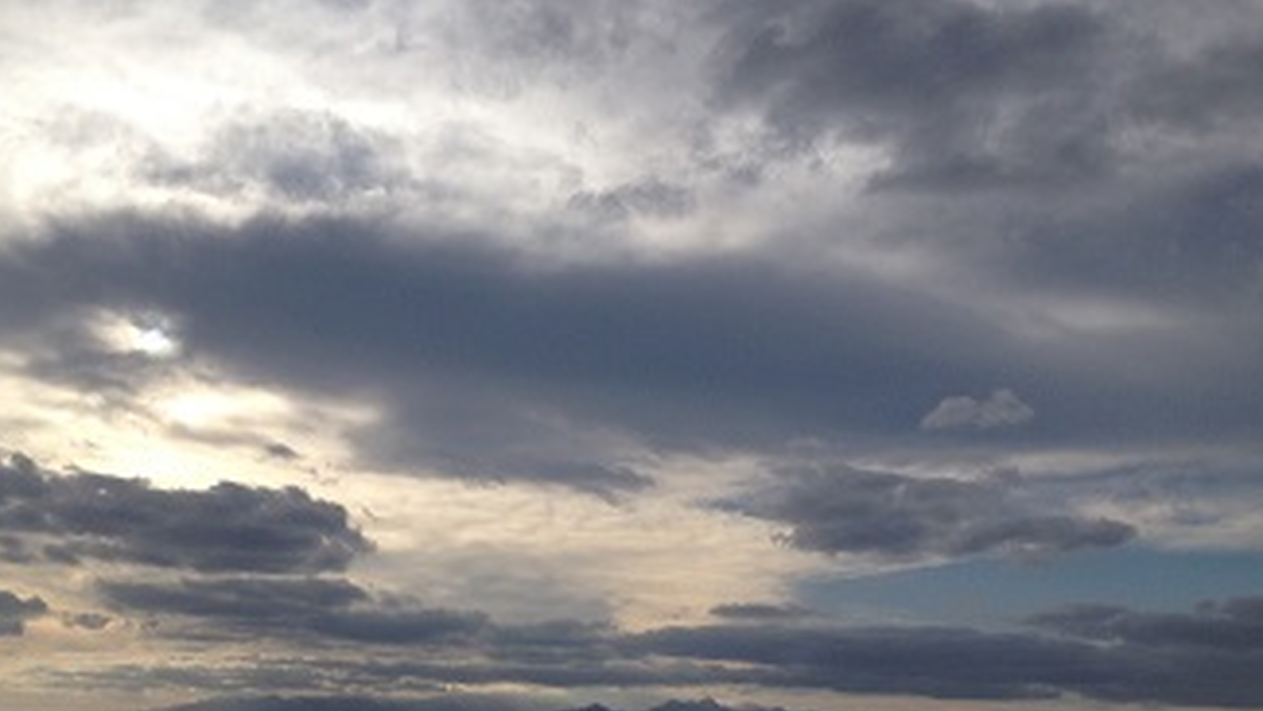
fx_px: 1574
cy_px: 575
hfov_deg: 43.6
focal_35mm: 47
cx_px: 536
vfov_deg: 25.0
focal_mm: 4.28
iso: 50
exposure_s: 1/4255
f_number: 2.4
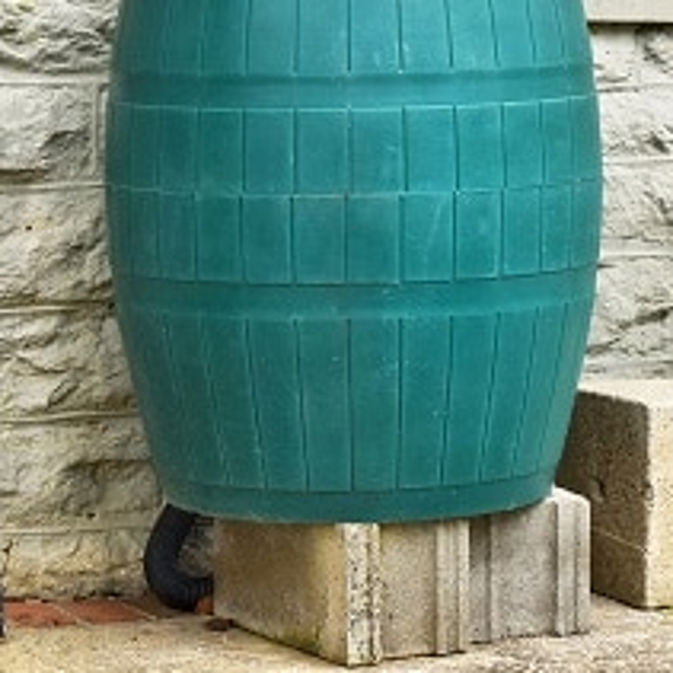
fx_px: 3827
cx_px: 542
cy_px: 102
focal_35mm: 174
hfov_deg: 10.0
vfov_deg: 10.0
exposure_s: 1/80
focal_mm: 48
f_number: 6.3
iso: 320
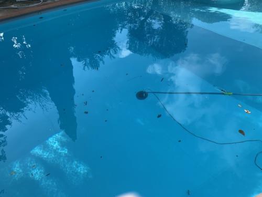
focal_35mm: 26
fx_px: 197
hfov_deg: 67.3
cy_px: 98
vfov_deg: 53.1
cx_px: 131
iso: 25
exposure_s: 1/945
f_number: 1.8
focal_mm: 4.25
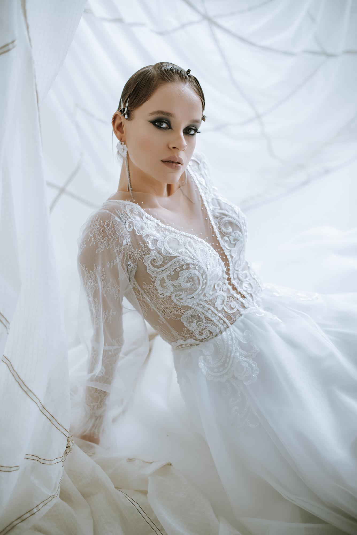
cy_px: 268
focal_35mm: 50
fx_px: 743
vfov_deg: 39.6
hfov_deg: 27.0
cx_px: 178
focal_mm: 50
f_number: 2.2
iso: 500
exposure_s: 1/500
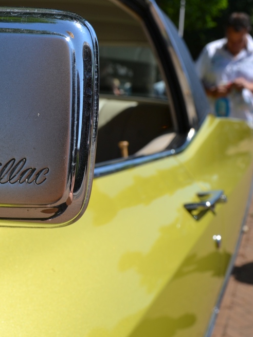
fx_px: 429
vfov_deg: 42.9
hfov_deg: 31.1
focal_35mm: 44
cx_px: 18
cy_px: 171
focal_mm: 20
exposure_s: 1/250
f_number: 8
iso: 100
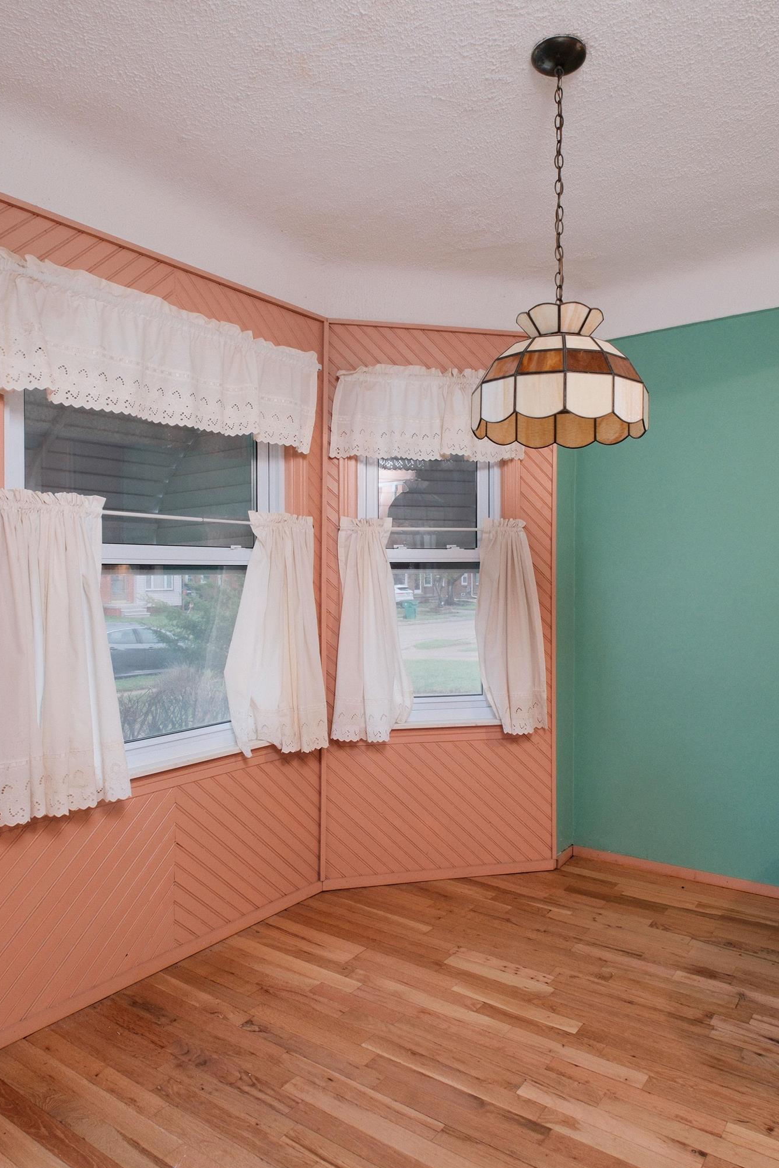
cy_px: 578
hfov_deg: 54.6
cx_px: 480
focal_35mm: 23
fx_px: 746
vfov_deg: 76.1
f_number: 7.1
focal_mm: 10
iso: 800
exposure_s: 1/60
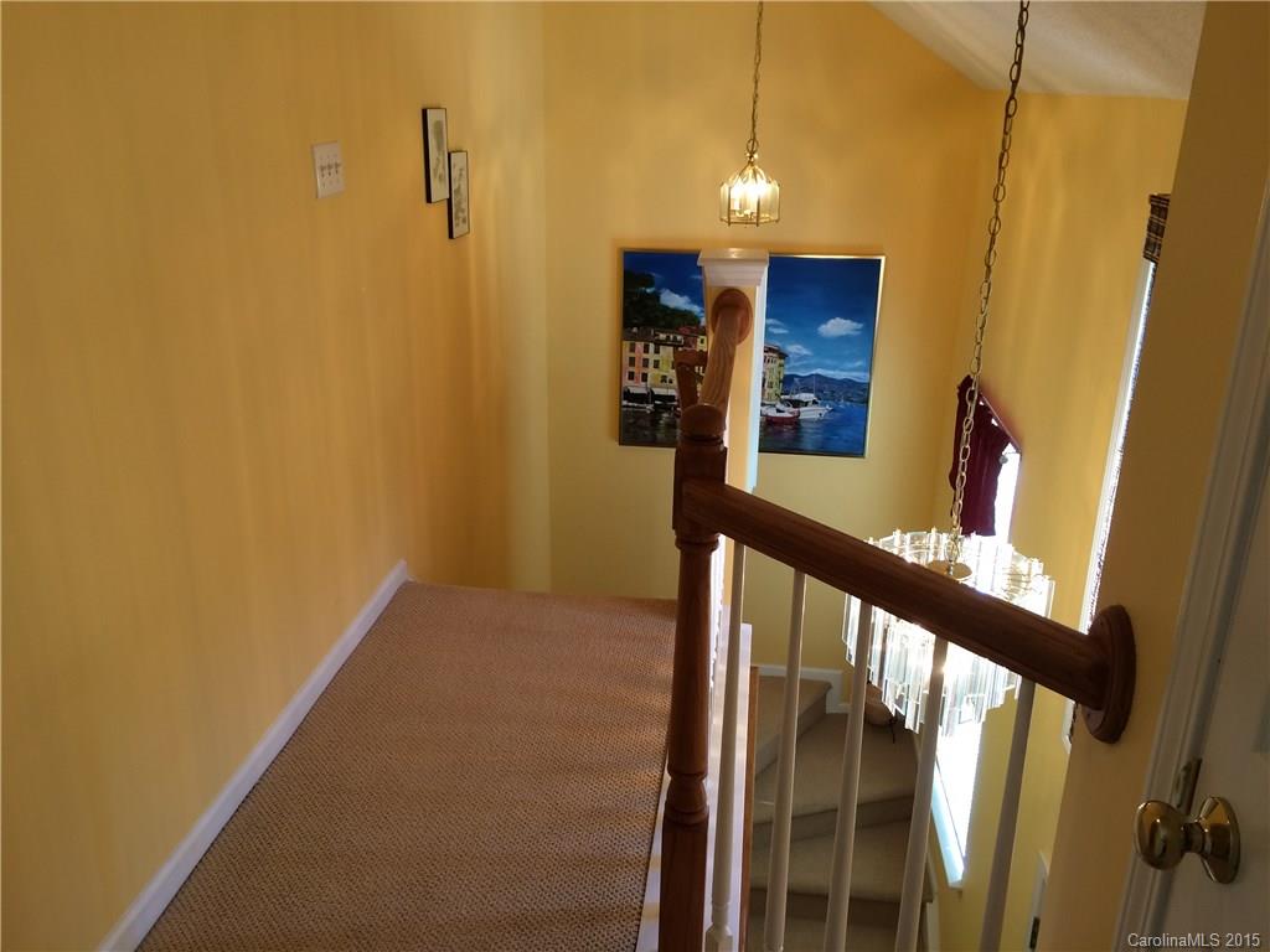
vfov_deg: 48.2
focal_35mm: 29
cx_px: 635
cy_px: 476
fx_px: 1064
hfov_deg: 61.7
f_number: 2.2
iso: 32
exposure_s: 1/40
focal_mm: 4.15
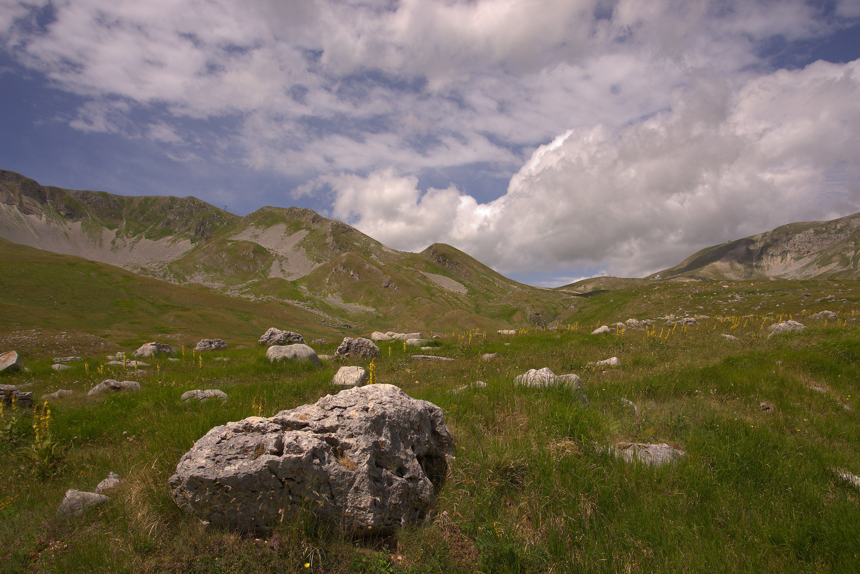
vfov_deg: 53.2
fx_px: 574
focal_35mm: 24
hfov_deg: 73.7
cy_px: 287
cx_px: 430
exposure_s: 1/400
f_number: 11
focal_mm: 24
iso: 200
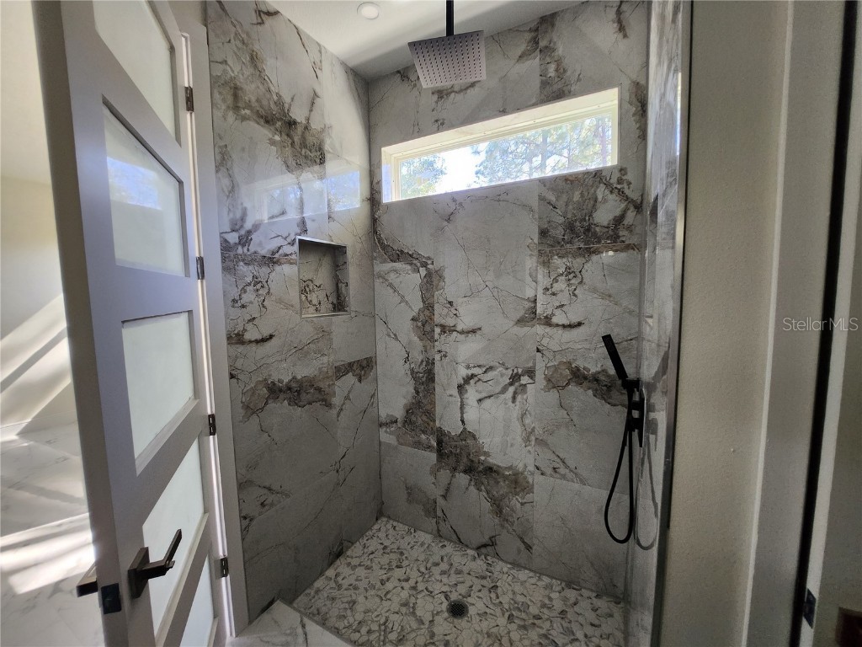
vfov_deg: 89.9
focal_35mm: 13
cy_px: 324
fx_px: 324
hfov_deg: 106.2
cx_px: 431
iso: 160
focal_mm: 1.7
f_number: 2.2
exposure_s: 1/60
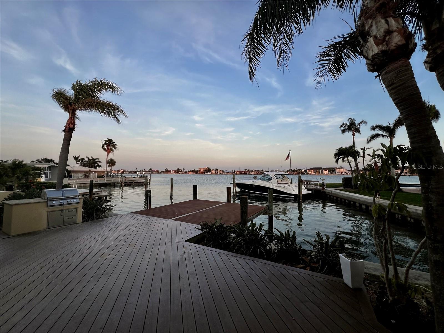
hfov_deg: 106.2
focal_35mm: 13
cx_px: 222
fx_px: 167
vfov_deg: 89.9
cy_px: 166
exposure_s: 1/278
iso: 32
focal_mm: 1.57
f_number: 1.8
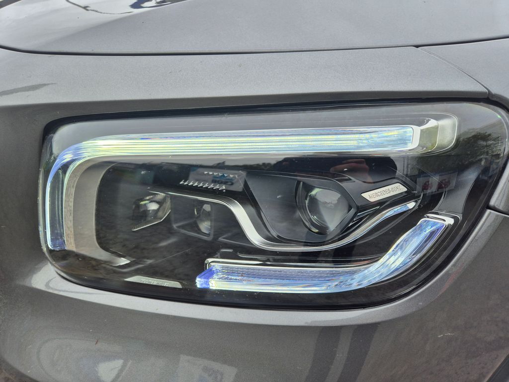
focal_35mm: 23
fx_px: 338
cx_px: 254
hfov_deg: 73.9
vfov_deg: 58.9
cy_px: 191
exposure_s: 1/674
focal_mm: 5.4
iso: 25
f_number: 1.8
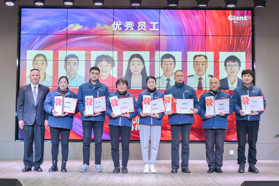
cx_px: 140
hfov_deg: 44.5
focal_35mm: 44
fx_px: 341
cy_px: 93
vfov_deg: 30.5
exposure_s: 1/100
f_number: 5.6
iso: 360
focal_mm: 44
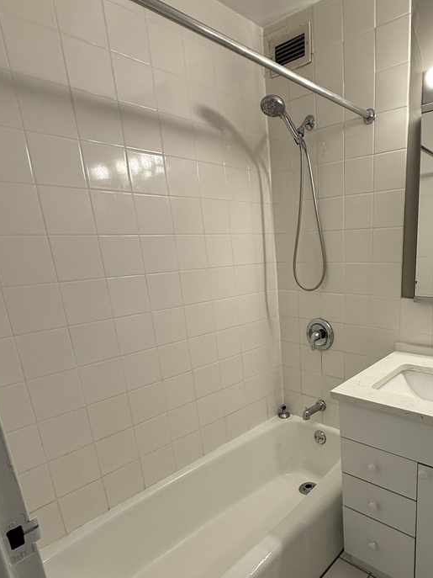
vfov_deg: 75.6
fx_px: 367
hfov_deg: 58.4
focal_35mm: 22
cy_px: 346
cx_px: 317
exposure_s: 1/120
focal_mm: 2.22
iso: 100
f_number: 2.2
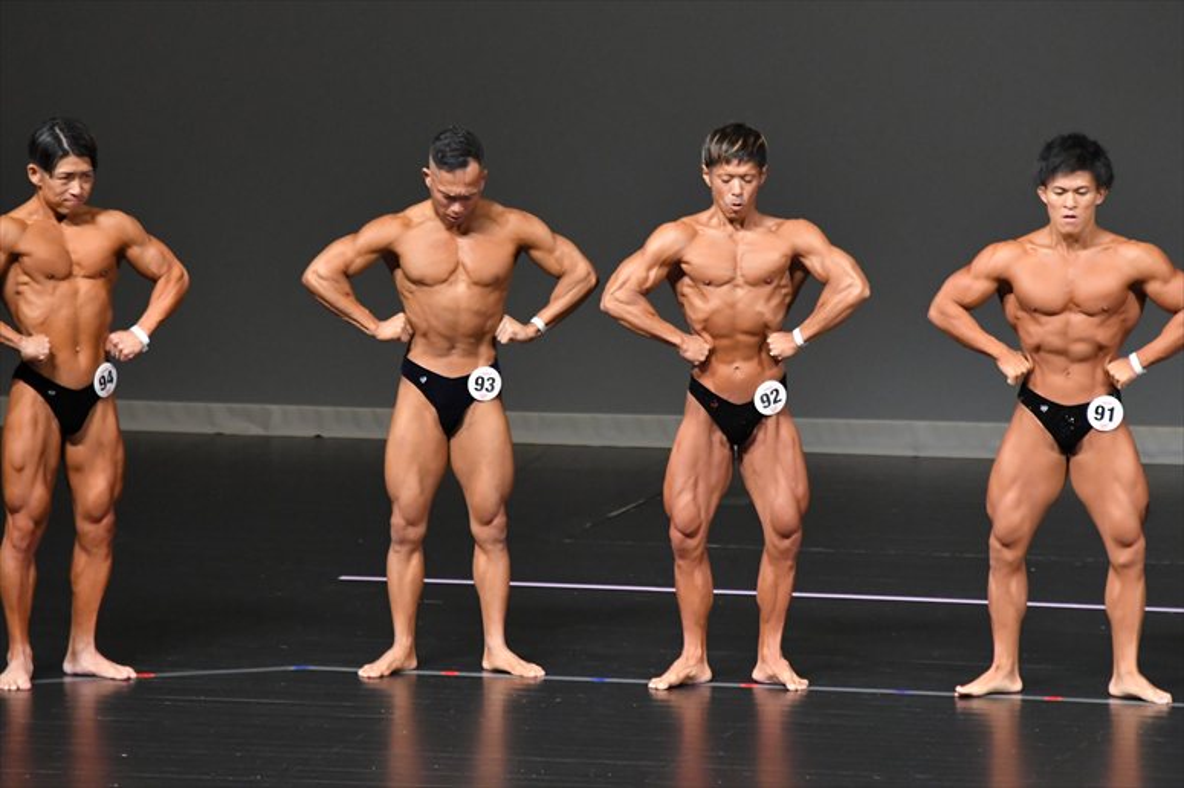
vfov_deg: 4.4
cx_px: 592
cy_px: 394
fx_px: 10355
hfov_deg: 6.5
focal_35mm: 315
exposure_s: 1/400
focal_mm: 210
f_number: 5.6
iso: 5000
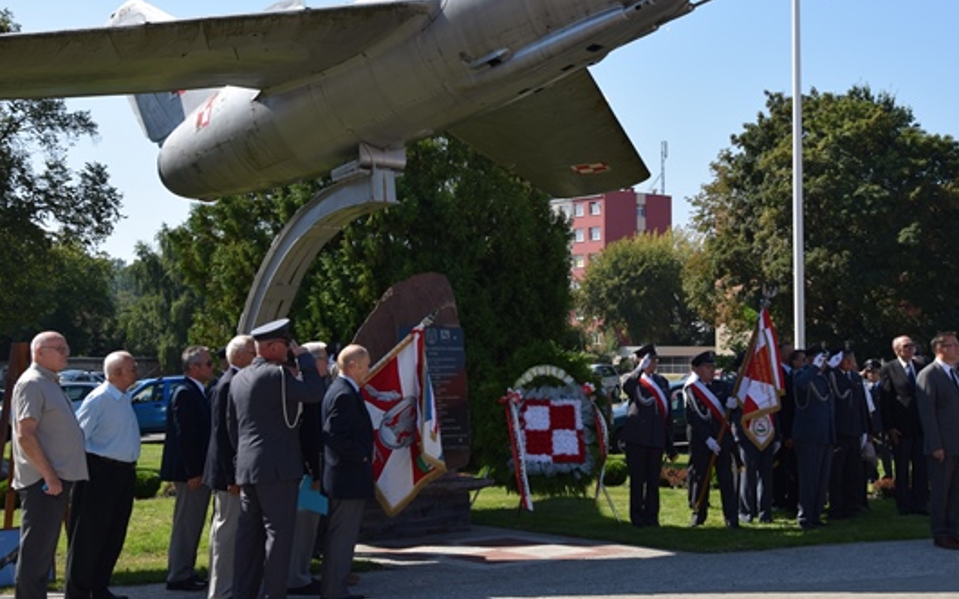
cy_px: 223
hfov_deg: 34.5
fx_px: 1542
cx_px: 563
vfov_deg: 22.0
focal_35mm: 59
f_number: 9
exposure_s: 1/200
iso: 100
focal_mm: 32
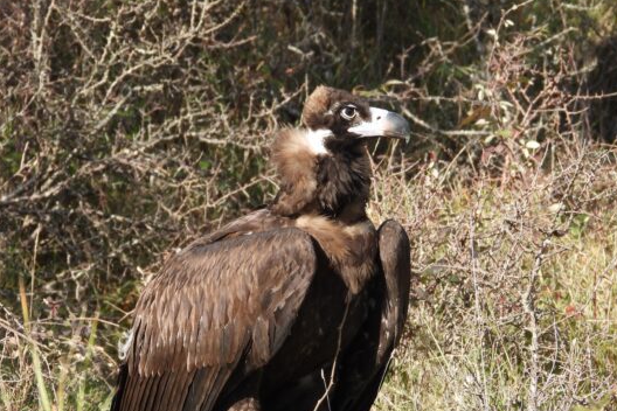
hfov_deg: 3.8
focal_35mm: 548
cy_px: 276
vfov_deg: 2.5
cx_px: 327
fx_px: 9391
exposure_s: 1/250
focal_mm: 71.9
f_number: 5
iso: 125
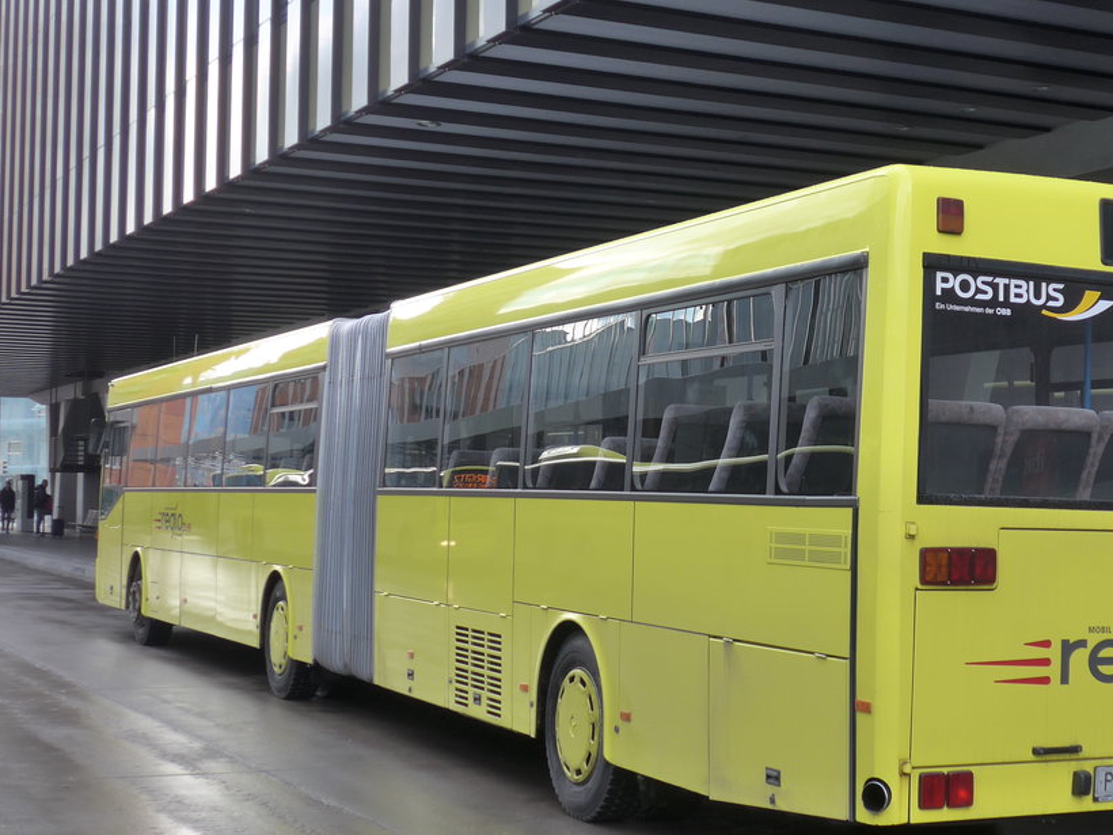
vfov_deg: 24.4
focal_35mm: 60
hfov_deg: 31.8
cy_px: 383
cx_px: 787
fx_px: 1929
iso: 125
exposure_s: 1/200
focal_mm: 8.4
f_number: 2.8
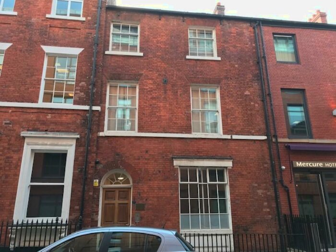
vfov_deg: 49.7
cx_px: 168
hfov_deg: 63.4
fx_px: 272
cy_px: 126
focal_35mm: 28
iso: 20
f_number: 1.8
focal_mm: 3.99
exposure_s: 1/50
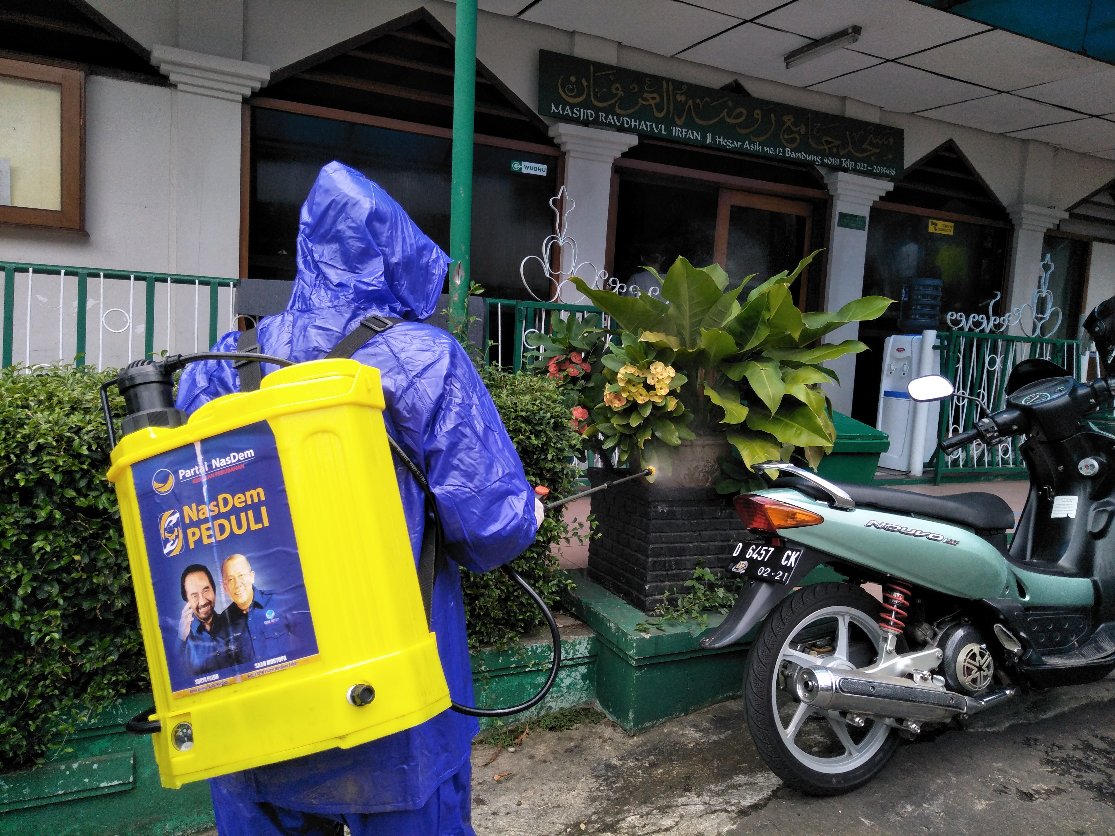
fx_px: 644
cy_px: 418
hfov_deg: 81.7
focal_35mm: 20
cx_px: 558
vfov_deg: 66.0
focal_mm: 3.46
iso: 66
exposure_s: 1/542
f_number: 2.2
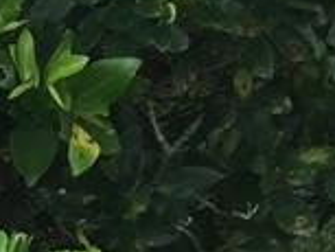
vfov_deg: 7.4
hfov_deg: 8.7
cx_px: -600
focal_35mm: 194
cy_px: 465
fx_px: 1879
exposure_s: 1/347
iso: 32
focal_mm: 4.15
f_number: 2.2
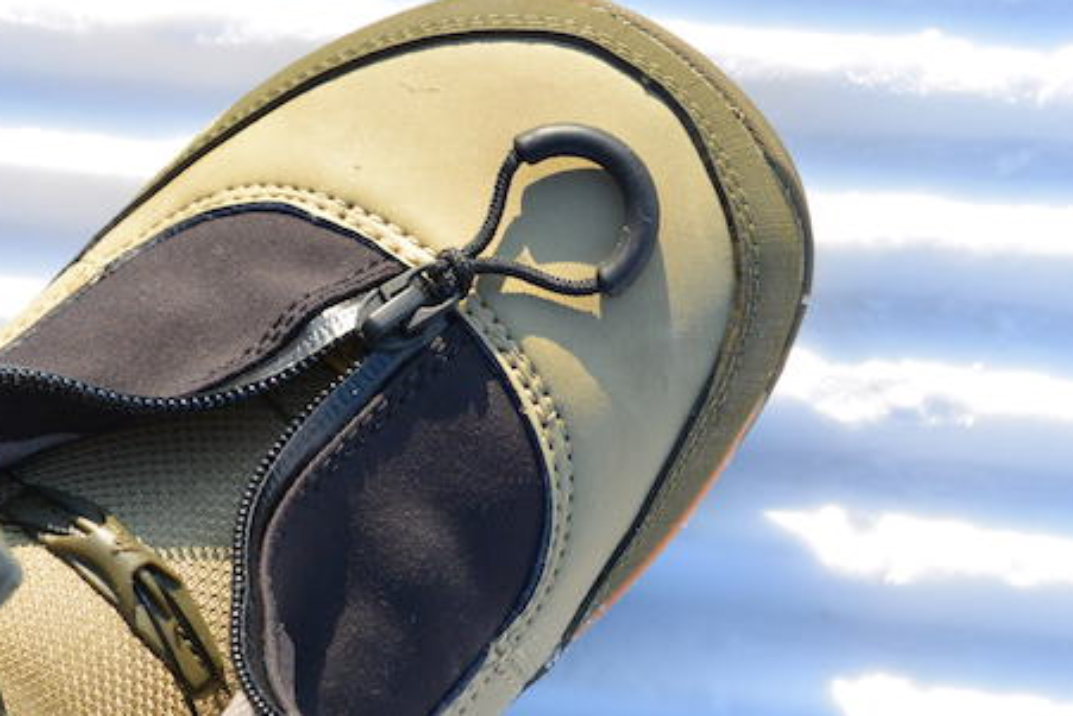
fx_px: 3279
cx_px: 457
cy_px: 375
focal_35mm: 110
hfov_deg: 18.6
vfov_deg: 12.5
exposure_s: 1/400
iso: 200
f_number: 5.6
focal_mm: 27.5
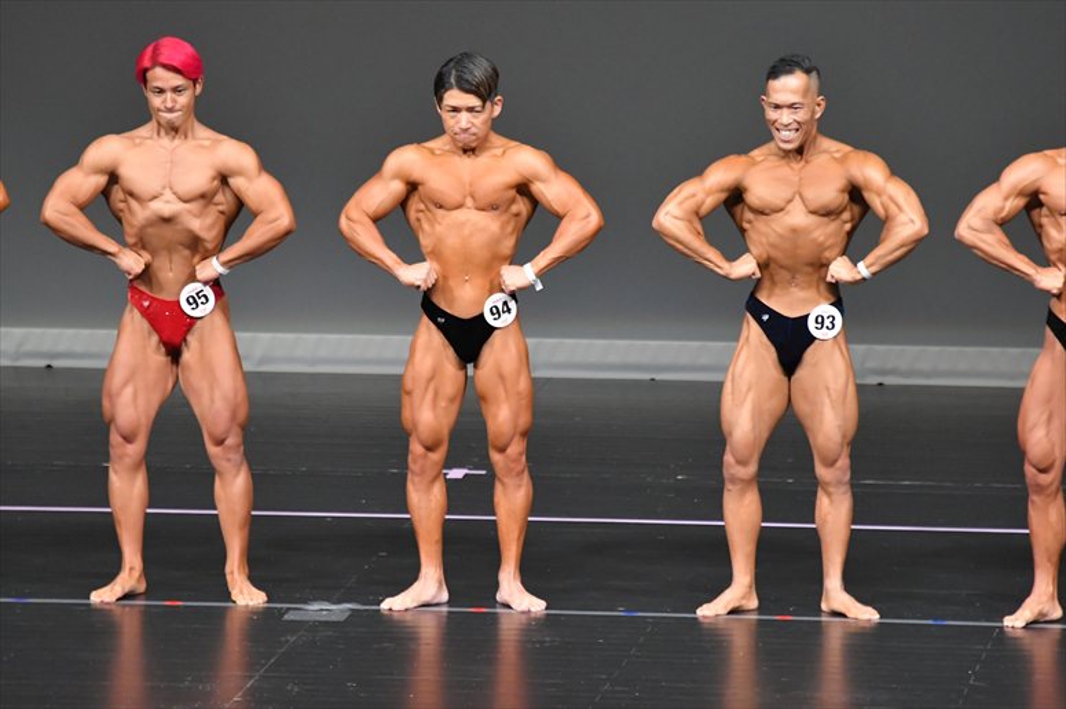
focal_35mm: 345
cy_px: 354
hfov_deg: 6.0
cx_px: 533
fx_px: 10211
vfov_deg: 4.0
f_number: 5.6
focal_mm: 230
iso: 5000
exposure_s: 1/400
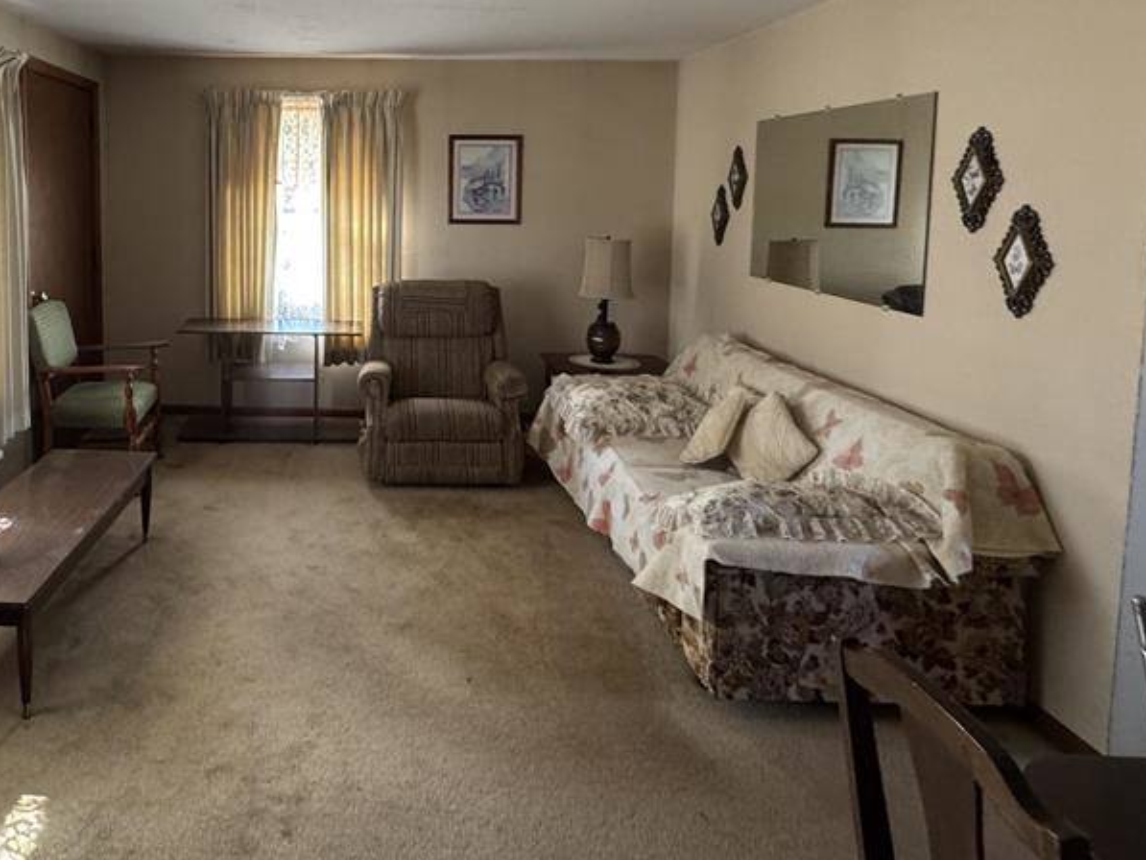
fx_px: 795
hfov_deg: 69.0
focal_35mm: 24
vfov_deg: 54.9
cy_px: 246
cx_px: 357
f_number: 2.2
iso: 400
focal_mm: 2.22
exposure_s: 1/60
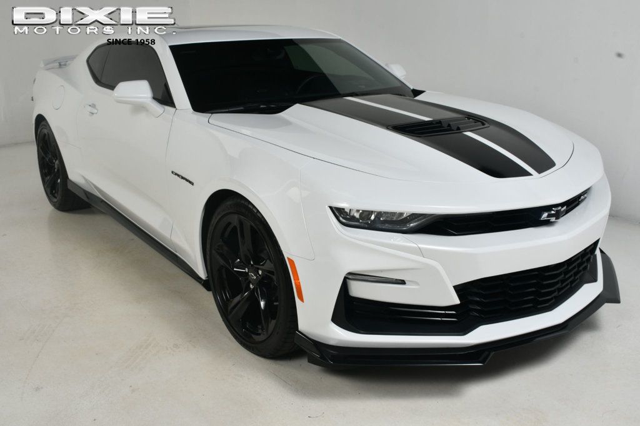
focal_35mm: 36
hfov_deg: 53.1
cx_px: 320
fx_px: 640
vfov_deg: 36.8
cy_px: 213
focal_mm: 24
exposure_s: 1/160
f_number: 14
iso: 100
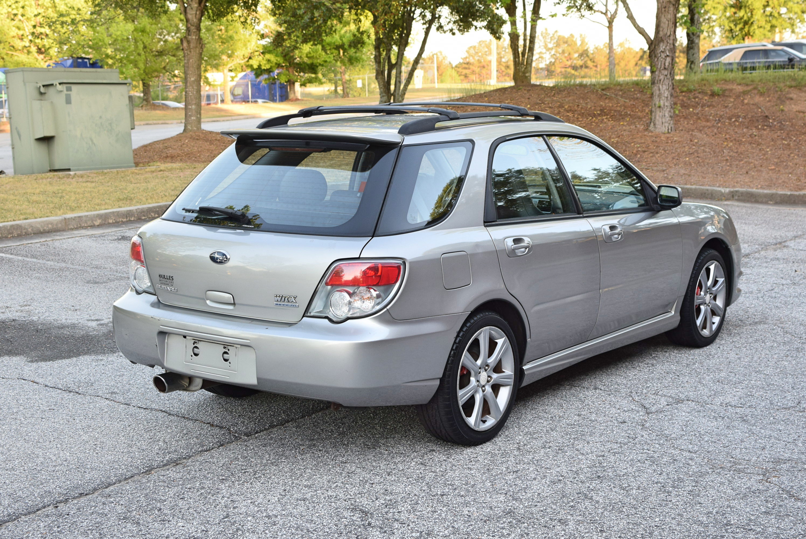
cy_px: 270
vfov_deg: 25.8
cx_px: 403
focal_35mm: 52
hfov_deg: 37.8
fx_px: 1176
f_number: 5.6
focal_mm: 35
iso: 400
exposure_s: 1/125
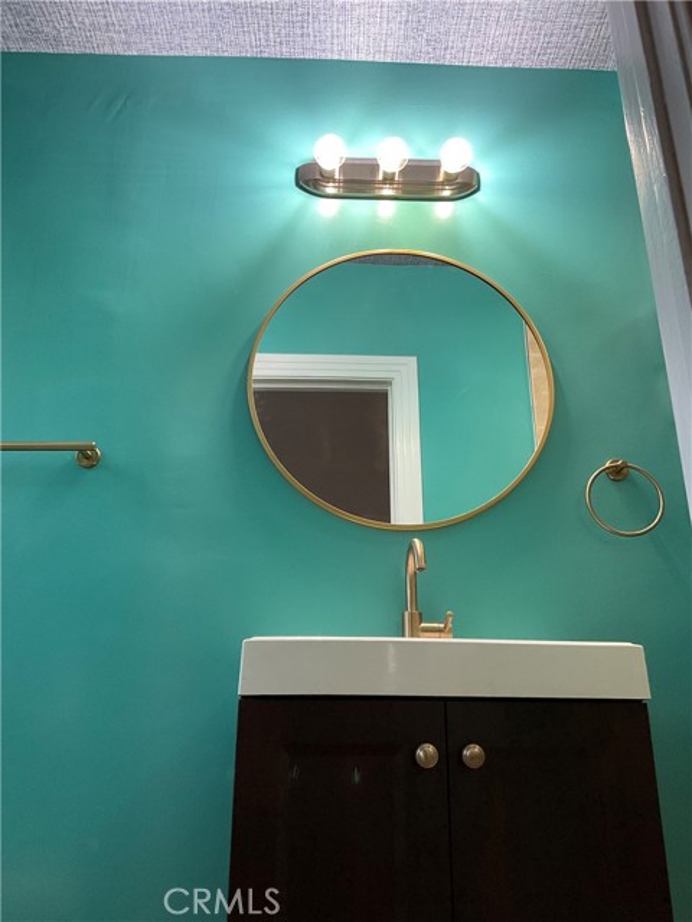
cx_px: 346
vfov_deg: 61.7
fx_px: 773
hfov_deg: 48.2
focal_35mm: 29
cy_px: 461
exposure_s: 1/60
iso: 64
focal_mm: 3
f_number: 1.8
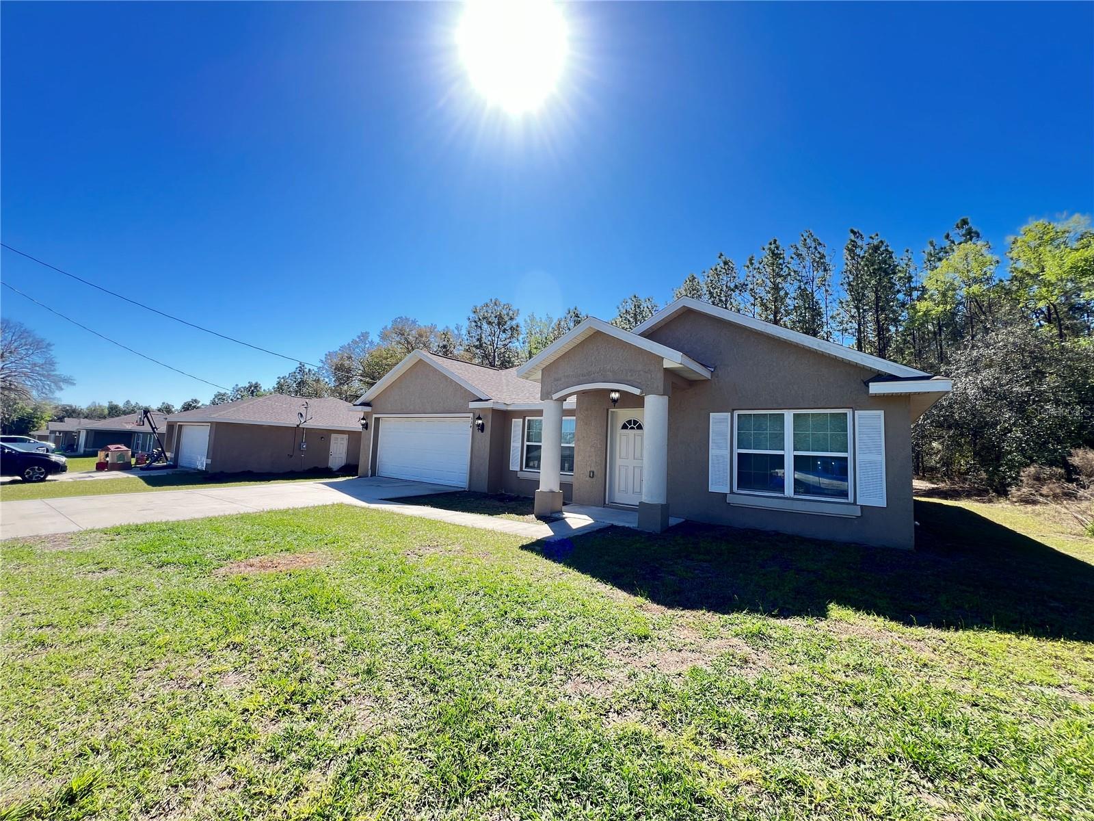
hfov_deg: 106.2
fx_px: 411
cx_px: 547
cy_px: 410
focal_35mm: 13
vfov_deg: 89.9
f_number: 1.8
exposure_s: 1/277
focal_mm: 1.57
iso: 32
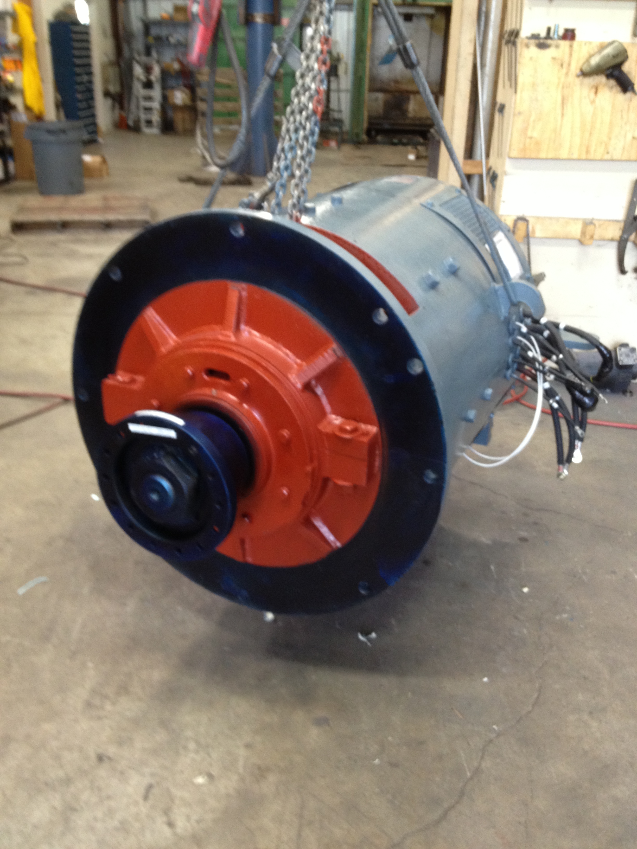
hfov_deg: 40.7
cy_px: 424
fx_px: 859
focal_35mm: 35
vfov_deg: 52.6
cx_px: 318
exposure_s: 1/20
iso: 160
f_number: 2.4
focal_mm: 4.28
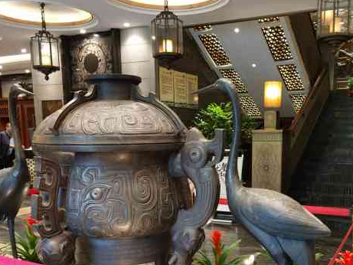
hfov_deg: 45.2
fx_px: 418
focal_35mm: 41
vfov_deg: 34.4
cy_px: 199
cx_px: 228
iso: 200
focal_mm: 5.56
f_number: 1.6
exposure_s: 1/50
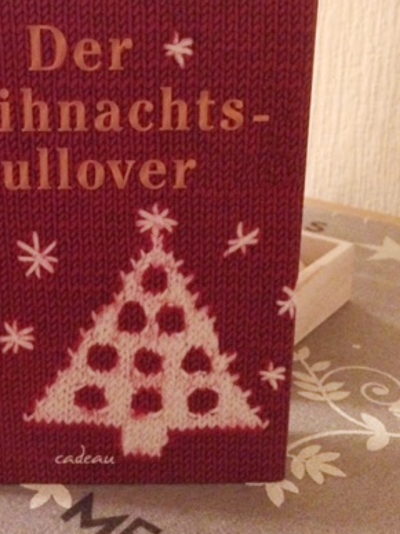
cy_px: 171
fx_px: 740
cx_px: 86
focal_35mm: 48
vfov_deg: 39.1
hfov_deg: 29.6
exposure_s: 1/15
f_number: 2.2
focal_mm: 4.15
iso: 500
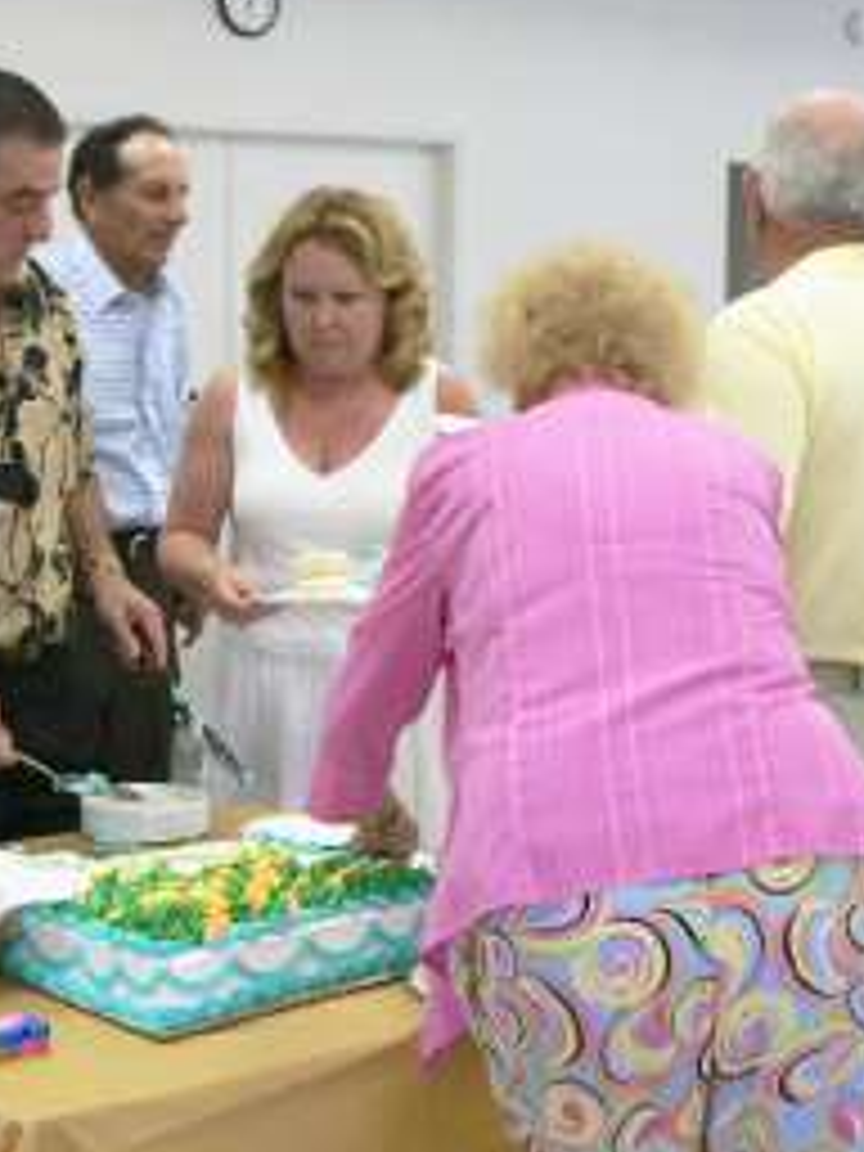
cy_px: 536
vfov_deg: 30.3
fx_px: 2130
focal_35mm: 64
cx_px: 202
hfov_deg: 22.7
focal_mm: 6.9
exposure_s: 1/40
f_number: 2.8
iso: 200
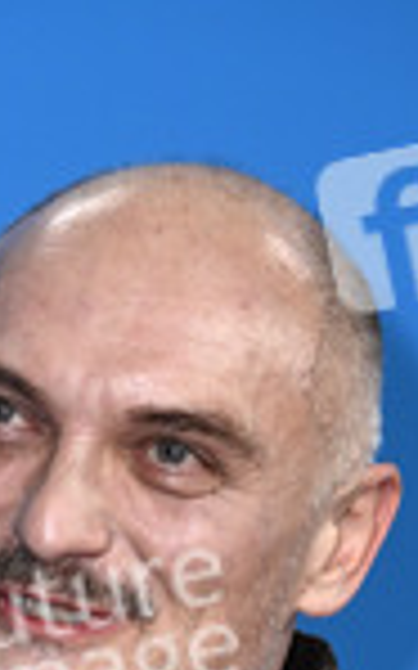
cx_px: 139
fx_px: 7955
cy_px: 881
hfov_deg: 3.0
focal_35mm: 436
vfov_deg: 4.8
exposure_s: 1/250
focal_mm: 160
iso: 1000
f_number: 5.6
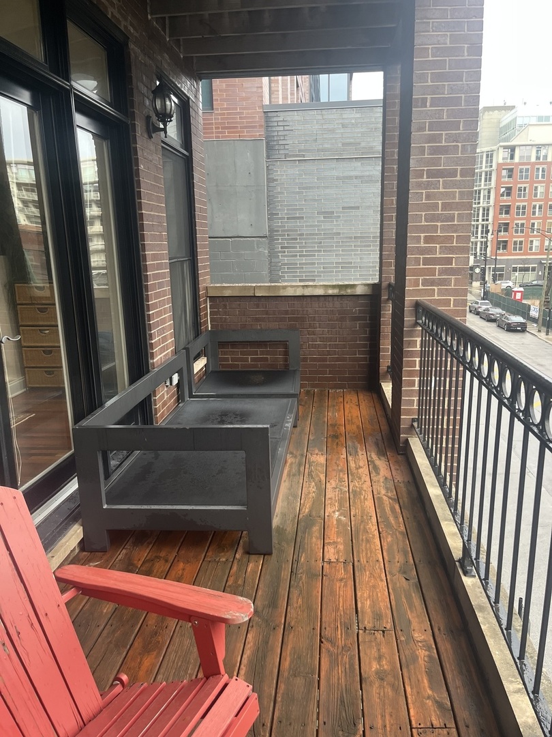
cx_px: 276
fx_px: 553
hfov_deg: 53.1
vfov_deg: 67.3
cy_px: 368
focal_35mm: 26
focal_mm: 5.1
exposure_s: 1/121
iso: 125
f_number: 1.6
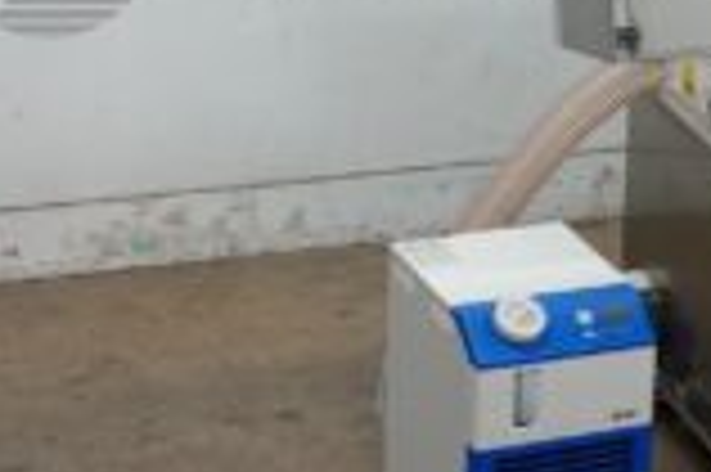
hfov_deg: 13.6
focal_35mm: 146
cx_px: 896
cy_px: -2
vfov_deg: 9.3
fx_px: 2880
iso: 320
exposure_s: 1/50
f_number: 4
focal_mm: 17.19
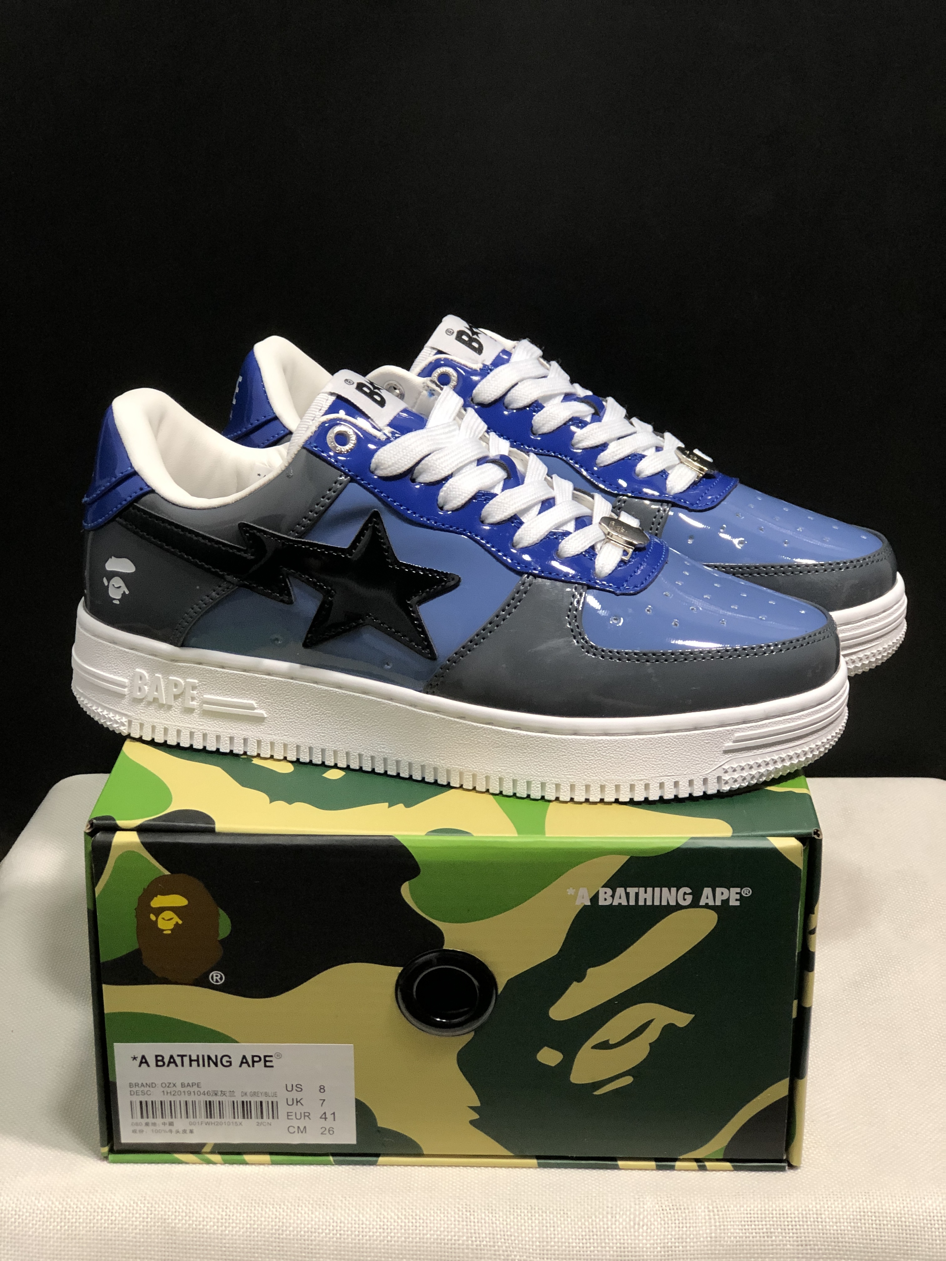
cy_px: 630
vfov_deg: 33.8
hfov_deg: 25.7
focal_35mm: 57
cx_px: 473
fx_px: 2077
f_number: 2.8
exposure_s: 1/30
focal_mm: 6.6
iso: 100
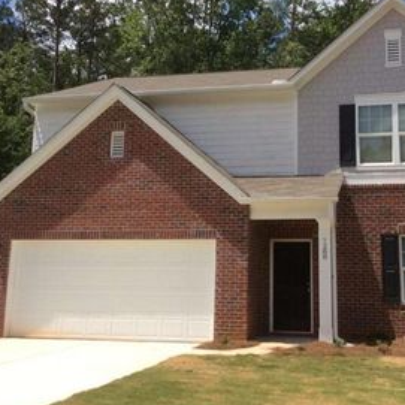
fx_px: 688
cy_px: 147
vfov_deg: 32.6
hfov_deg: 32.7
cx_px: 244
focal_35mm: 52
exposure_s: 1/1789
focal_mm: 3.3
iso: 32
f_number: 2.4
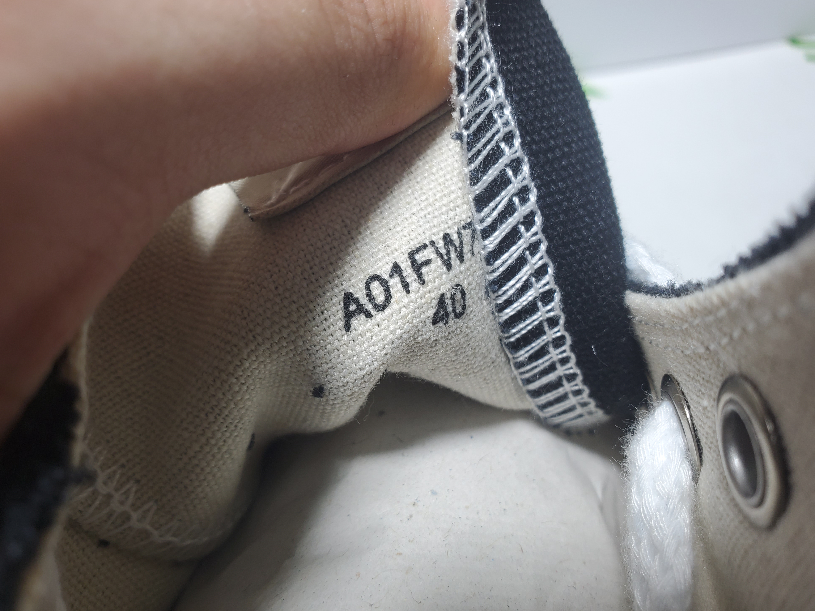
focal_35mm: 27
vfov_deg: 51.3
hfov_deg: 65.3
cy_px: 312
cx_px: 408
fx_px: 636
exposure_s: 1/111
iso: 50
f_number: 2.4
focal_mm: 4.3
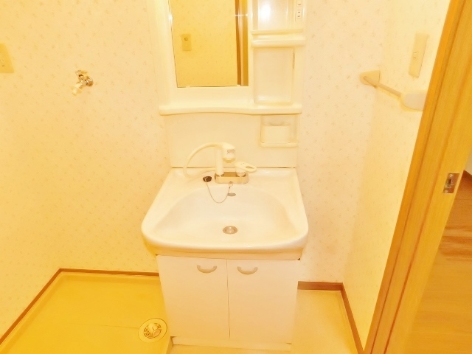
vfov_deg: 58.9
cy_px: 177
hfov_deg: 73.9
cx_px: 236
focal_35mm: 23
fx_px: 314
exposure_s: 1/30
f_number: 3
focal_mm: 4
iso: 180
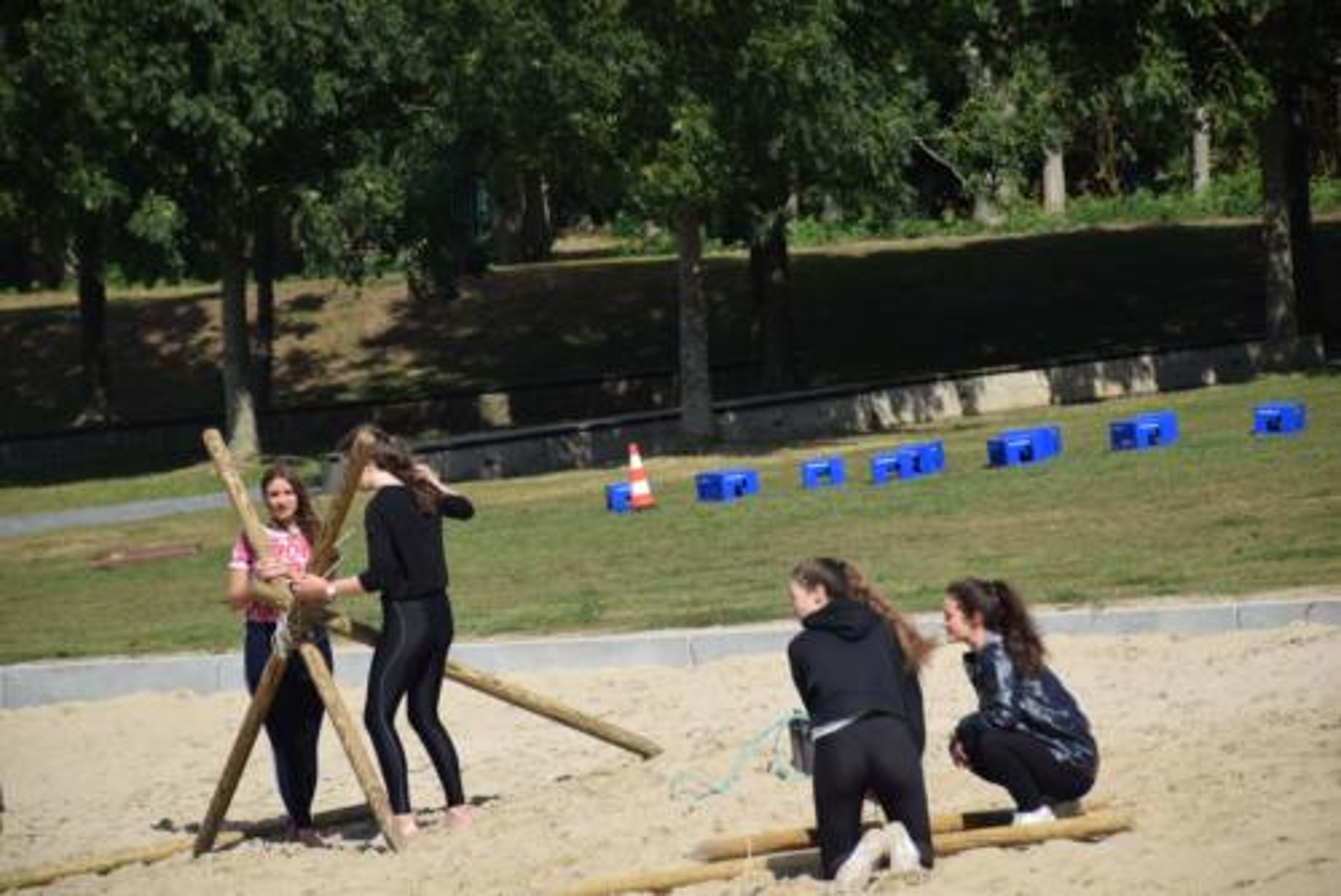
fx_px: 7827
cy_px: 448
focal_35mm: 210
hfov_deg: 9.8
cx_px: 670
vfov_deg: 6.6
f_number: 7.1
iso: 200
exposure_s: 1/800
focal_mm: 140
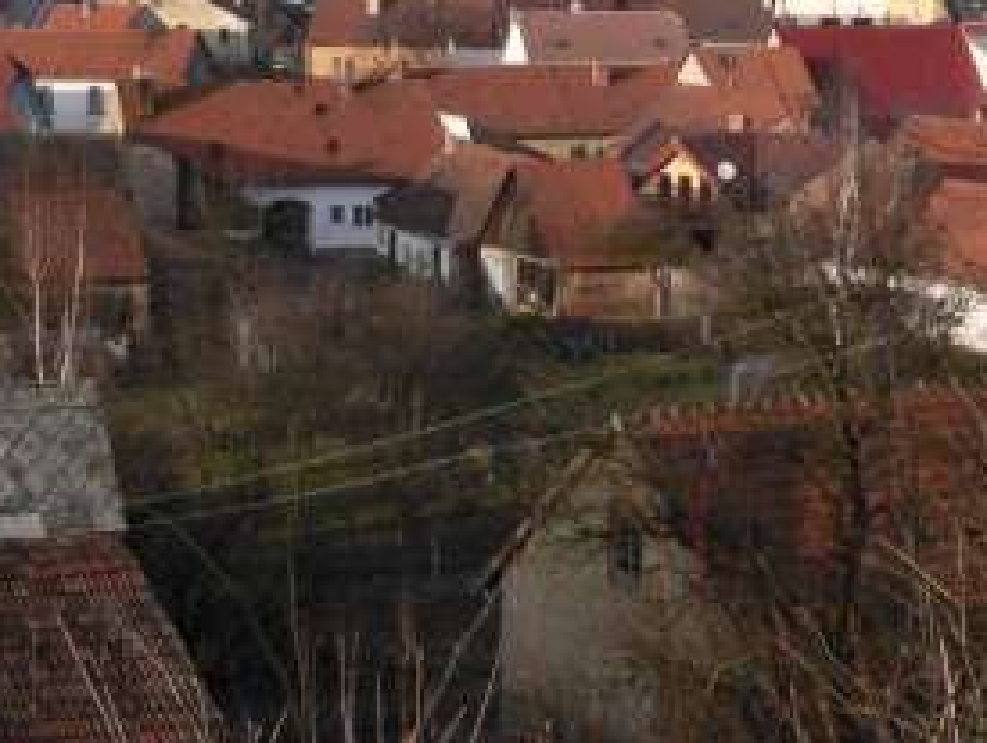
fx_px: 2370
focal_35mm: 83
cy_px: 104
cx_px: 339
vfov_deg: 17.6
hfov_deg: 23.4
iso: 400
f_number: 8
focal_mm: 7.4
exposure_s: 1/500
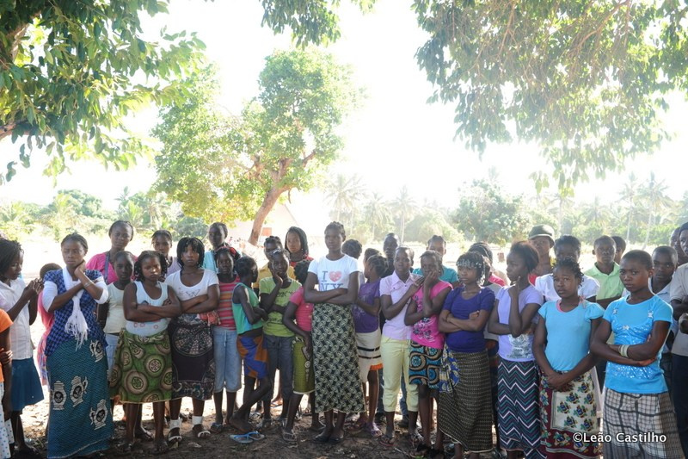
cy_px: 230
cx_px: 344
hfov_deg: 58.7
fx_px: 611
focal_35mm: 32
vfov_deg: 41.1
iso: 640
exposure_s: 1/60
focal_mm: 32
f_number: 9
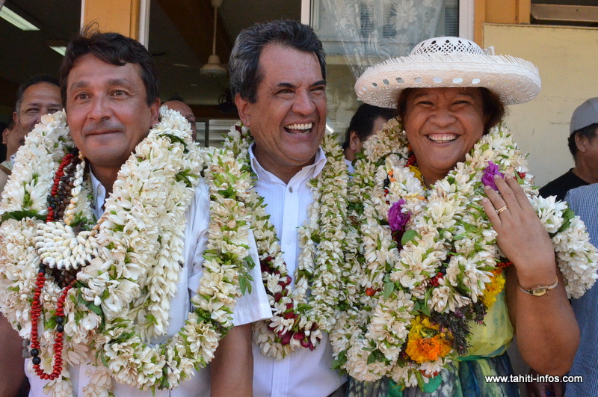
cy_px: 198
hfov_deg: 67.5
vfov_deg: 47.8
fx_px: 448
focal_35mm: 27
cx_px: 299
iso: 5000
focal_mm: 18
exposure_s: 1/800
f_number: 14
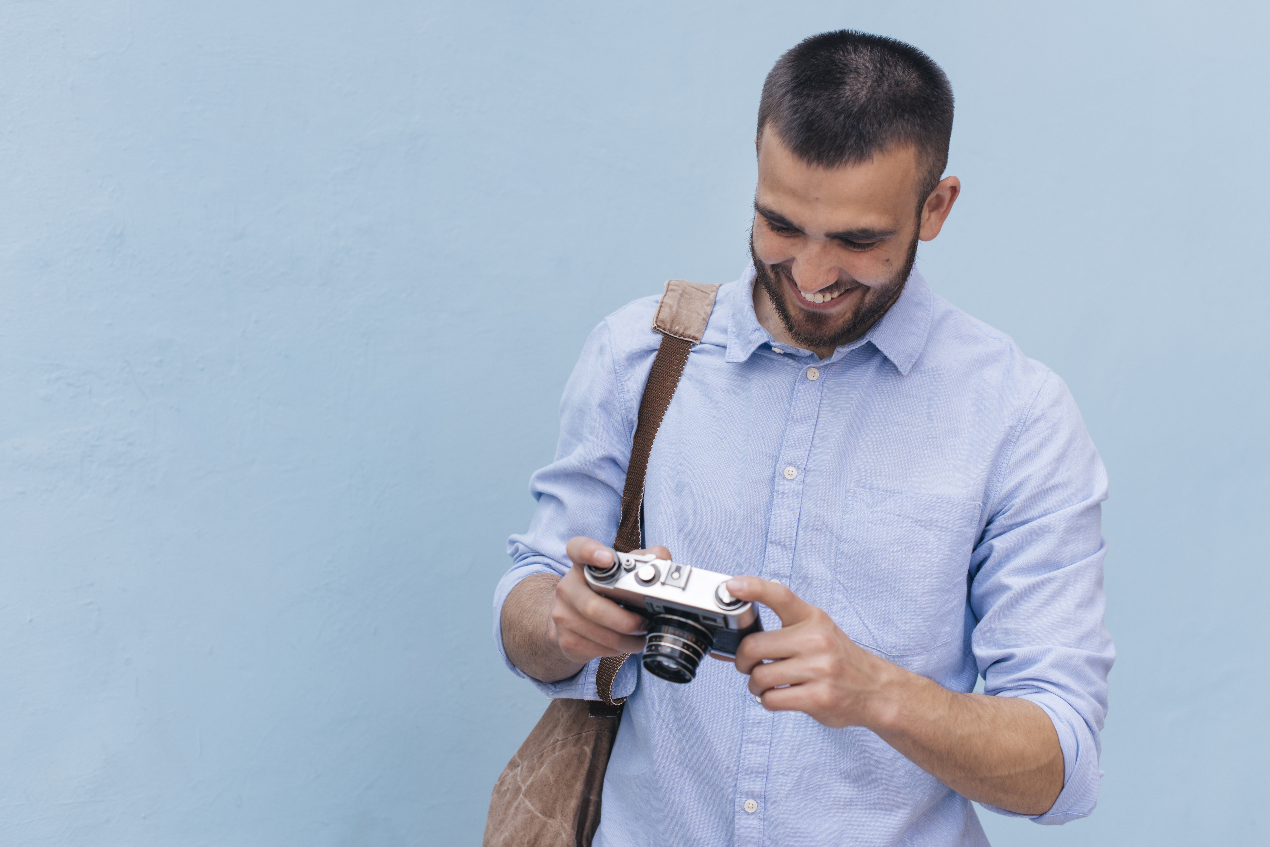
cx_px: 635
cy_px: 424
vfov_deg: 27.0
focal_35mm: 50
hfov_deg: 39.6
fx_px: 1764
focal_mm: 50
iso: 160
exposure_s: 1/160
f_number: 3.5
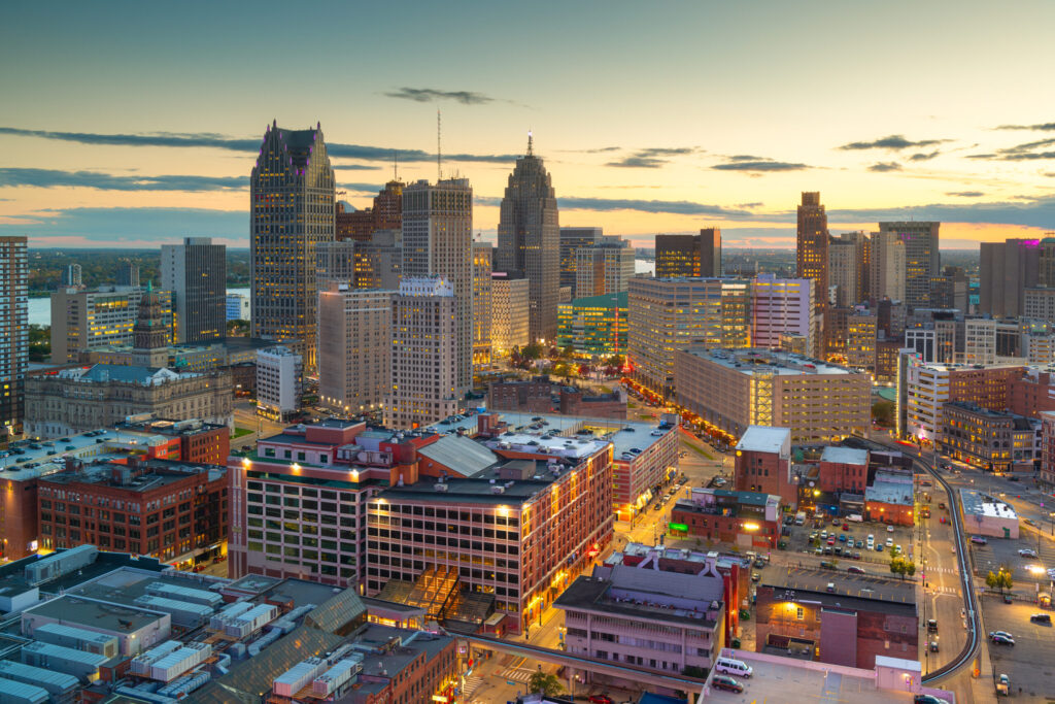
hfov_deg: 58.7
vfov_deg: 41.1
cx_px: 528
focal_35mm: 32
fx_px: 938
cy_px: 352
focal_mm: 32
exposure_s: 6
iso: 64
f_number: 8
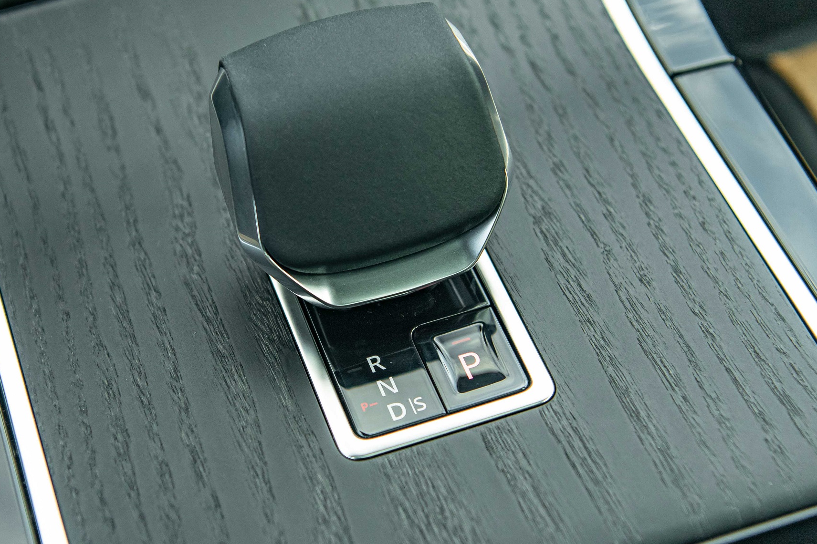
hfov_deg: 26.0
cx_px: 392
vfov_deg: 17.5
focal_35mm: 78
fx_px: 1770
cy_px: 255
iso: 800
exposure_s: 1/160
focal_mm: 52
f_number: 4
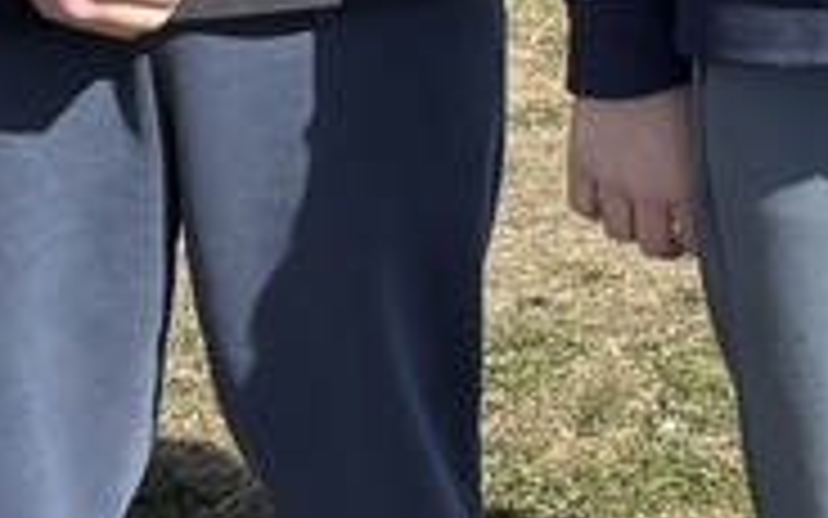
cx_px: 994
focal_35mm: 153
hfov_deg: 13.3
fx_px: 3453
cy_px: -595
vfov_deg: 8.1
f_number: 1.6
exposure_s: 1/1984
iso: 50
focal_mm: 5.96
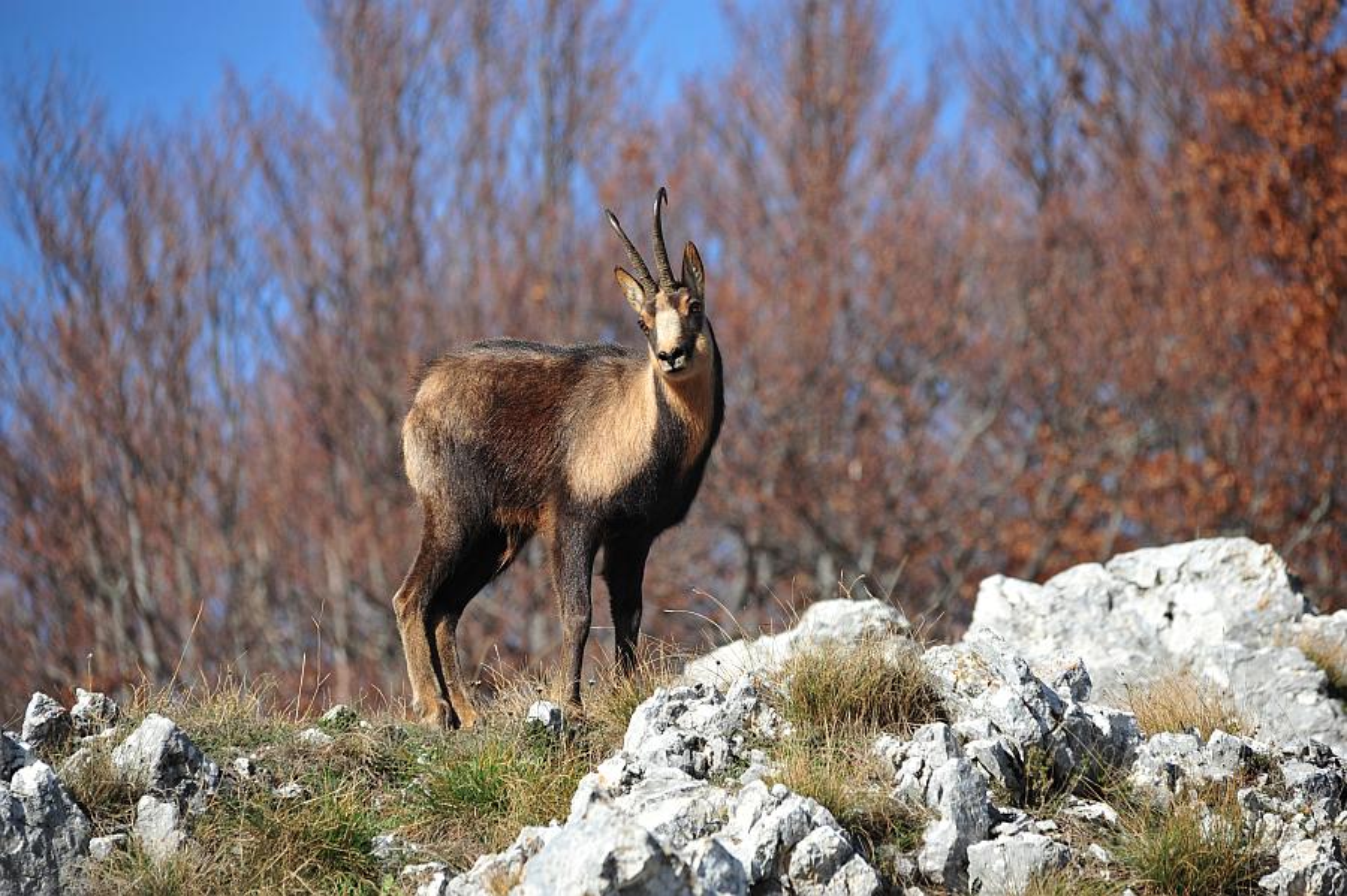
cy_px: 448
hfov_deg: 4.1
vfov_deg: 2.7
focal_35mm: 500
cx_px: 674
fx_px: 18697
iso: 320
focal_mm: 500
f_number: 10
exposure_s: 1/400
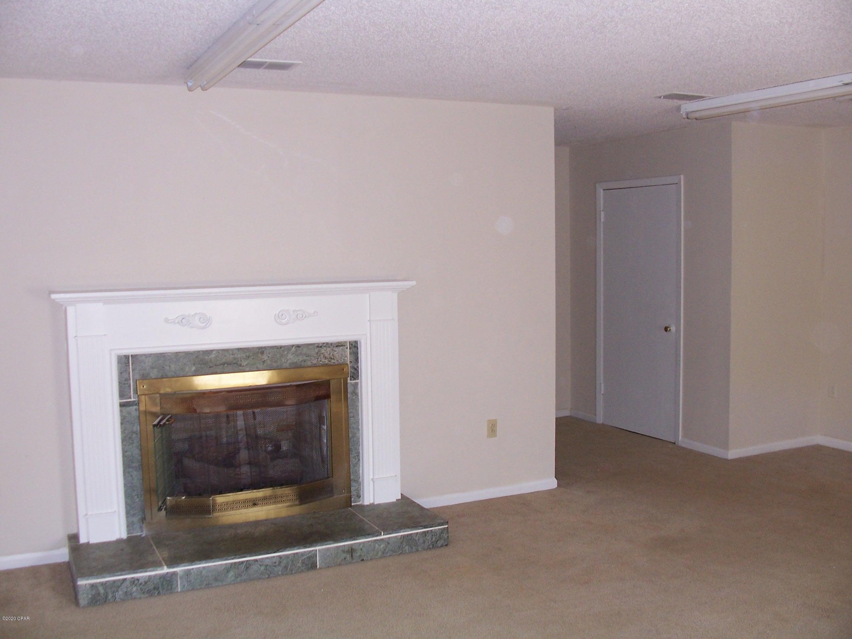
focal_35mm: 35
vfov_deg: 40.7
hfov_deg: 52.6
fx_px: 861
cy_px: 320
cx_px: 426
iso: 140
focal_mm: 6
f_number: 2.8
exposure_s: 1/60
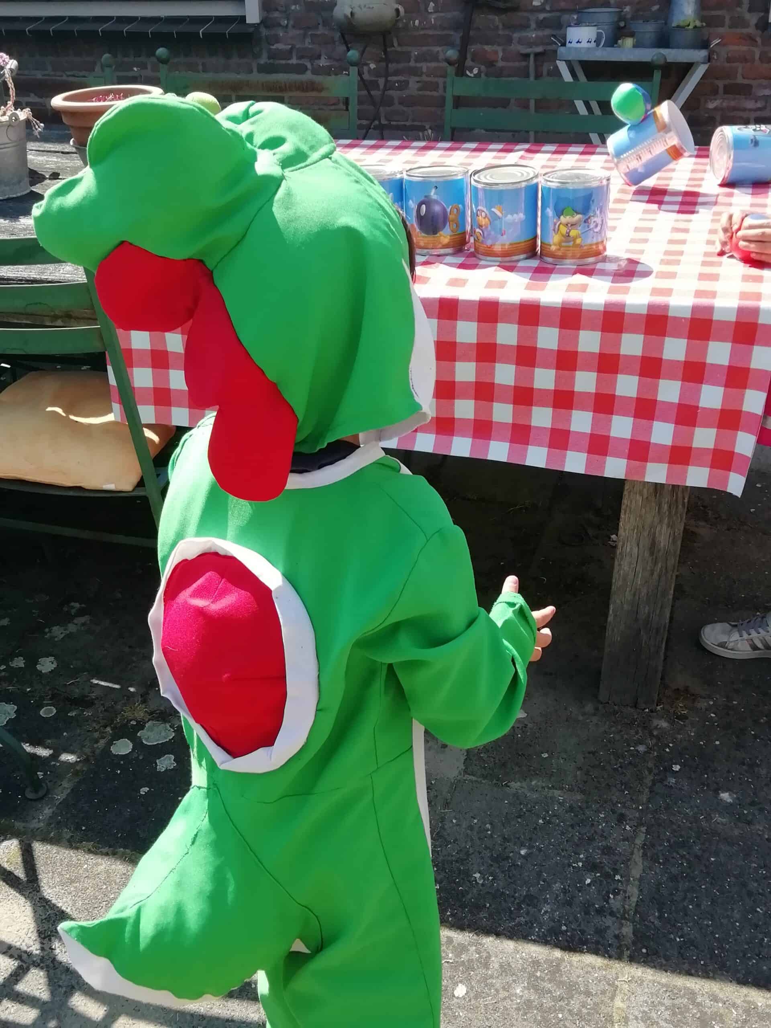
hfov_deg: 39.7
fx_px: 1069
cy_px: 514
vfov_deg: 51.4
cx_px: 386
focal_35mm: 36
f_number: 2.2
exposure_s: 1/484
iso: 50
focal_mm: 3.21
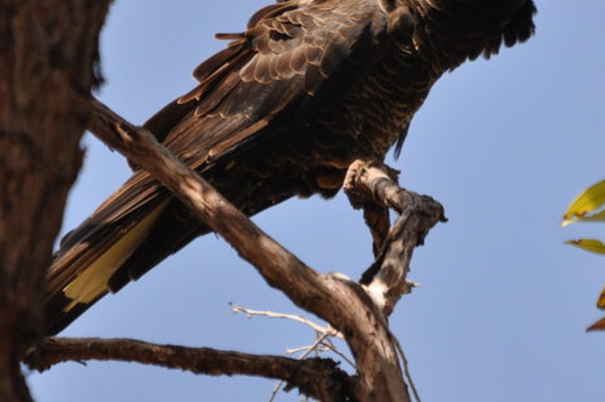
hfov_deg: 1.5
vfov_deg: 1.0
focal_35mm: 1334
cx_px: 440
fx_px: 22387
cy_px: 34
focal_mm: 400
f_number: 5.6
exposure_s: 1/1000
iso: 400
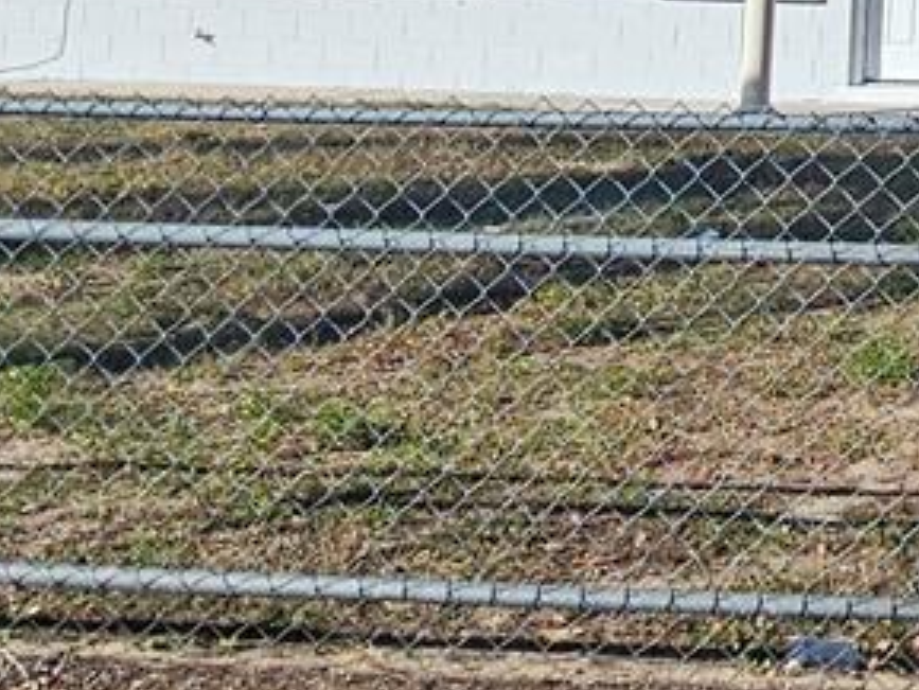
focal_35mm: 72
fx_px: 1912
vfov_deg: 18.6
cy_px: -270
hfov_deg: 21.8
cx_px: 1437
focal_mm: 2.2
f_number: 2.2
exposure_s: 1/2805
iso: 50
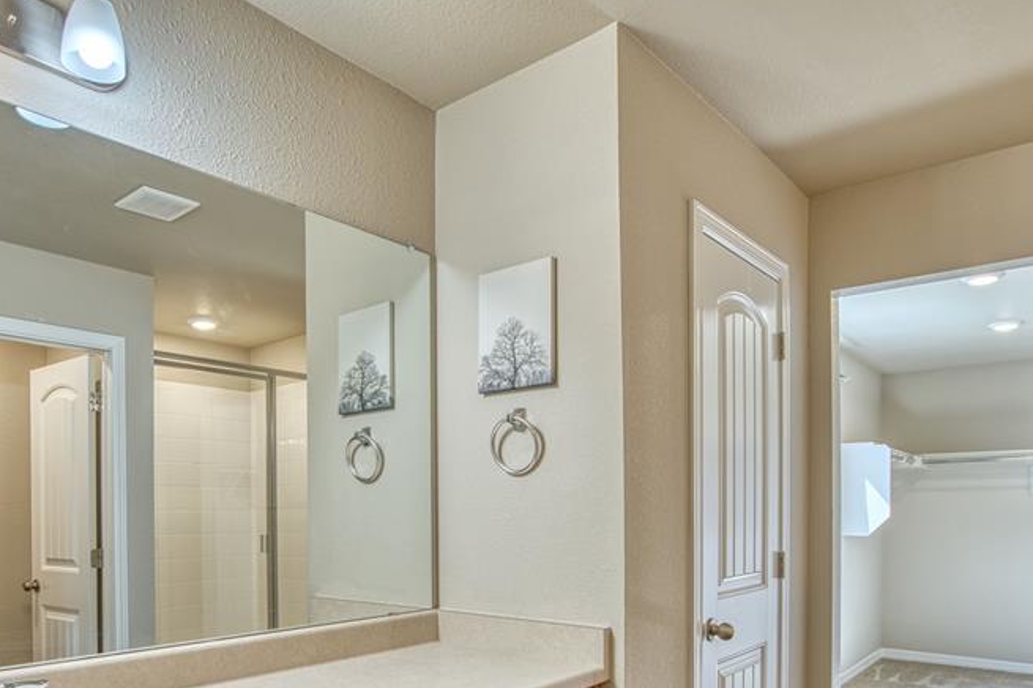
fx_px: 717
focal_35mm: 25
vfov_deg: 49.1
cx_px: 490
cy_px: 521
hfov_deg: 71.5
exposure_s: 1/60
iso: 500
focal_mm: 16
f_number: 4
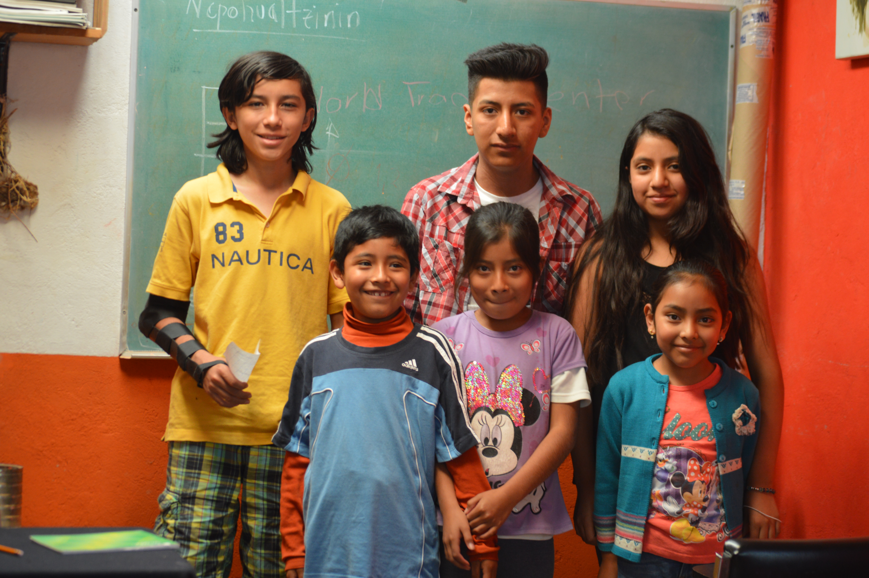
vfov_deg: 16.5
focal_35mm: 82
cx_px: 434
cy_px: 289
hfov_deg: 24.6
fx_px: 1990
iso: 400
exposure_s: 1/25
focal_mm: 55
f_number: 4
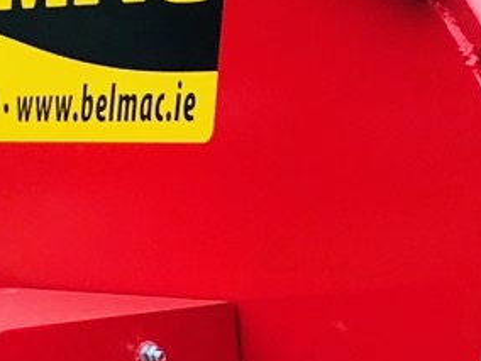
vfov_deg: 7.0
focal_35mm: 199
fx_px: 2765
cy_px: 868
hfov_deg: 9.8
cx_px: 511
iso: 40
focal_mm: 3.99
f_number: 1.8
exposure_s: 1/30
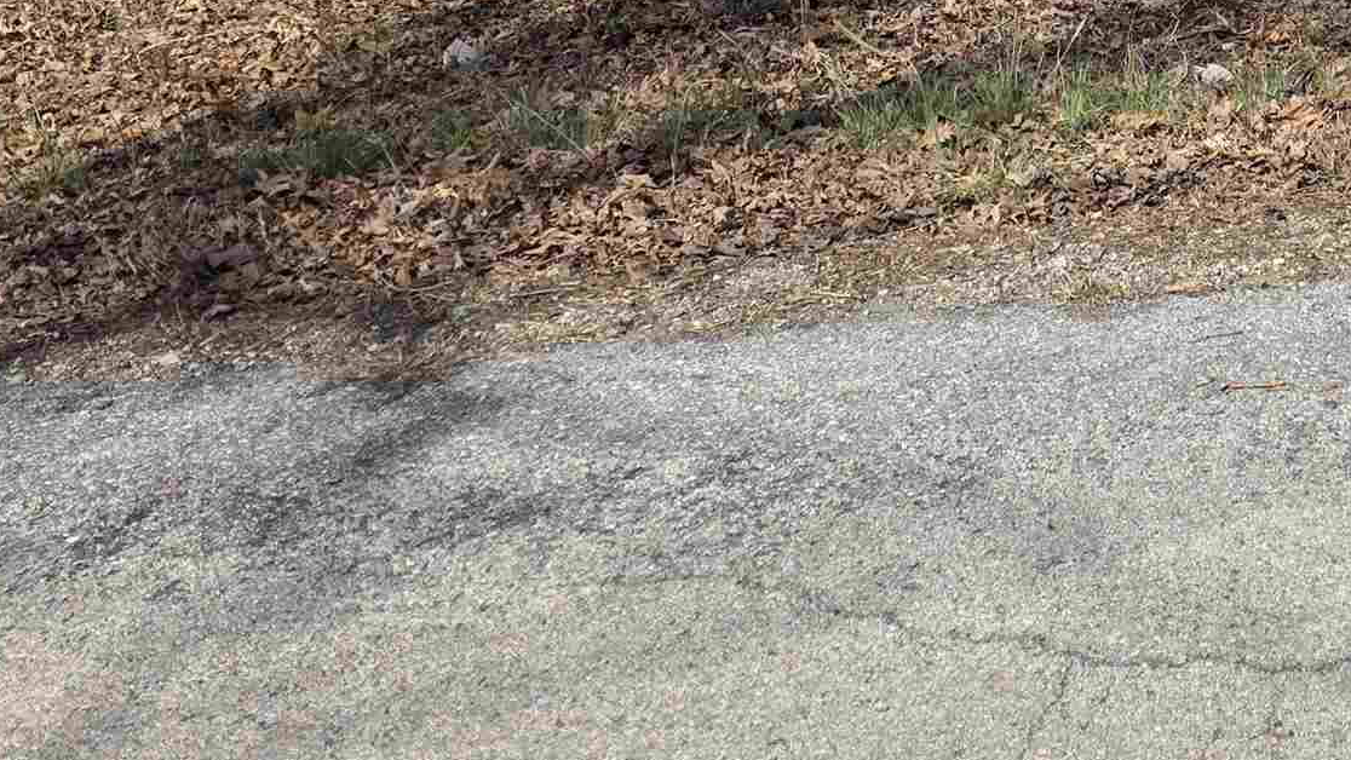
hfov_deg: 27.3
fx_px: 2472
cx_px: 1575
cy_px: -277
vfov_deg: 16.4
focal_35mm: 69
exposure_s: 1/5296
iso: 80
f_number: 1.7
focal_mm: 6.3
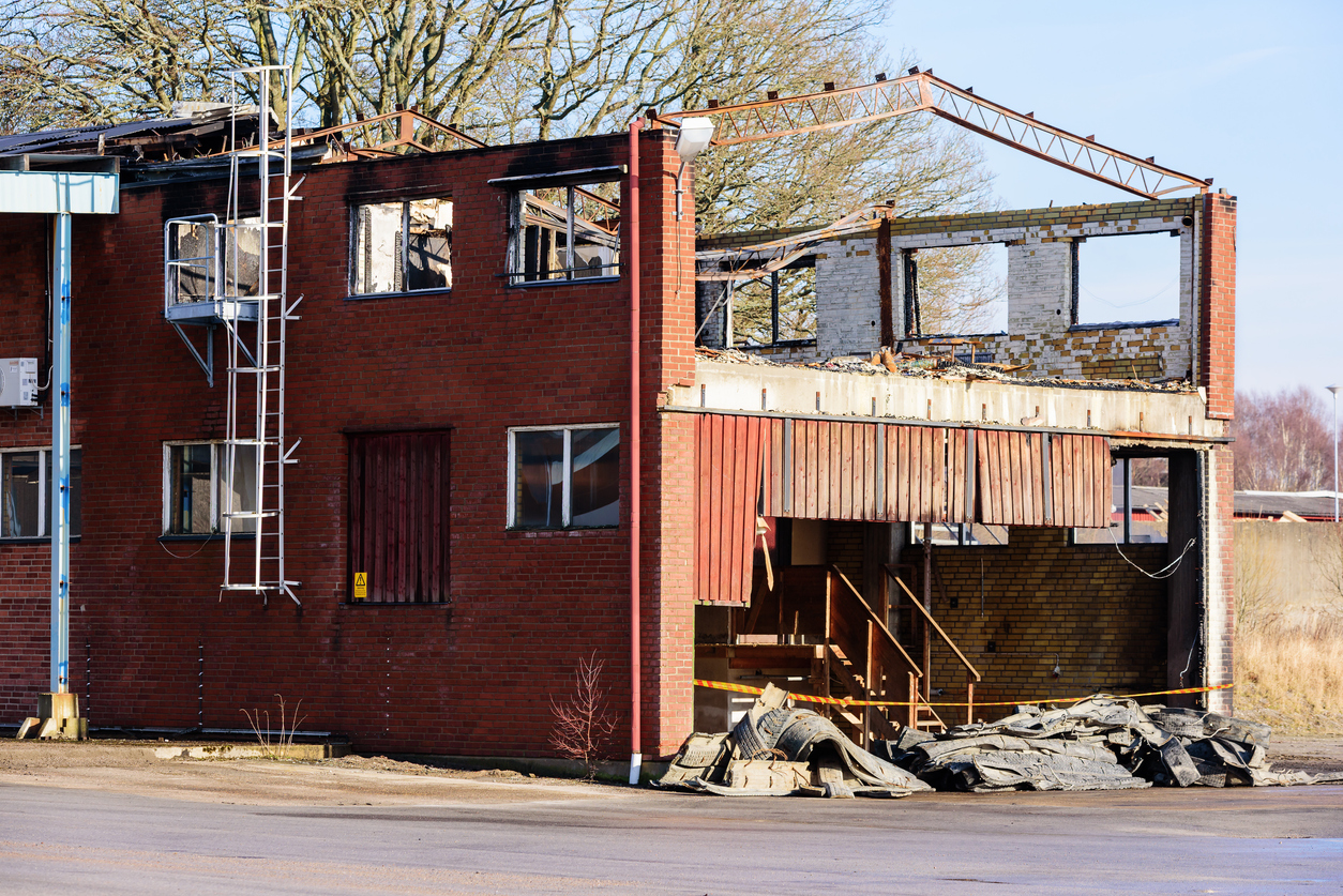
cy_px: 448
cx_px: 672
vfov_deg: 11.2
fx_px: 4553
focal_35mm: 122
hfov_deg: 16.8
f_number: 8
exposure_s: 1/400
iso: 200
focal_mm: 122
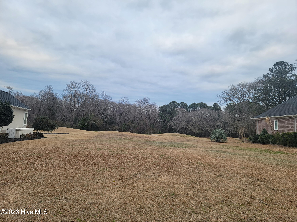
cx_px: 148
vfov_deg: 56.8
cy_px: 111
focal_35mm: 24
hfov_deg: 71.6
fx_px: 206
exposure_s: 1/120
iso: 16
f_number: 1.8
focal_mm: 6.7
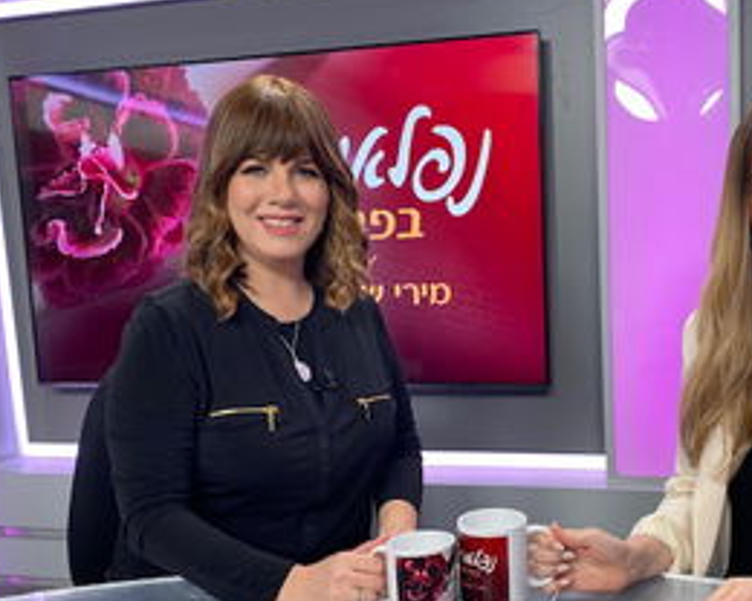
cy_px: 373
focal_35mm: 39
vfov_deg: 38.0
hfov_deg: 45.6
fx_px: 868
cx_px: 538
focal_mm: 4.25
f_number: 1.8
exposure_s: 1/100
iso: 80
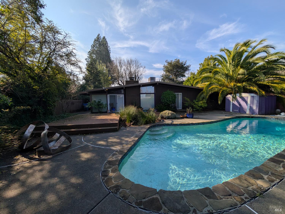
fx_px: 99
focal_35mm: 12
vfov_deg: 94.6
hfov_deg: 110.5
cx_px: 142
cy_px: 107
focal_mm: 2.02
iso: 52
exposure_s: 1/3448
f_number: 1.7
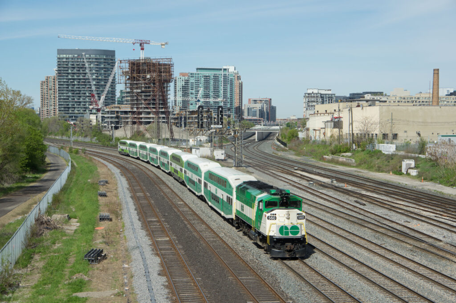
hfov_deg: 33.4
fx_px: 759
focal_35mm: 60
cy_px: 152
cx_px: 228
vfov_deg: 22.6
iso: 200
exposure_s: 1/640
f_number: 8
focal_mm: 40
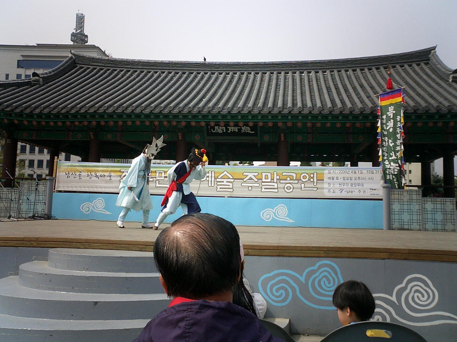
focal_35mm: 37
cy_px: 171
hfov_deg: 50.1
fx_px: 488
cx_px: 228
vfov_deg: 38.7
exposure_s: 1/1250
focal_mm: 5.6
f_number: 3.5
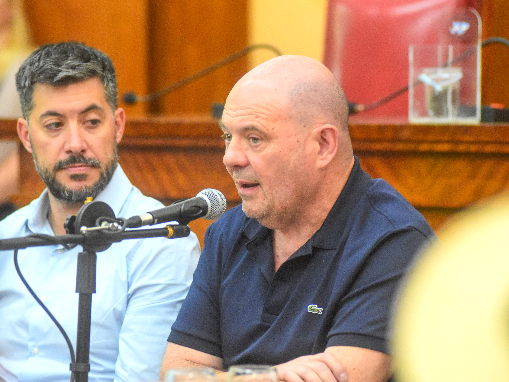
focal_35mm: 236
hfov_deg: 8.4
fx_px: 3463
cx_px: 244
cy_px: 191
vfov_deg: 6.3
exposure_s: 1/500
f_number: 3.5
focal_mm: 145
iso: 5000
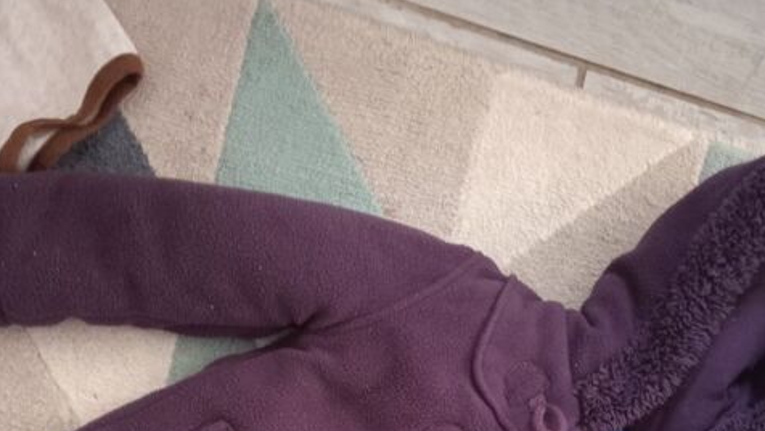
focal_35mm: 41
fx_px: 832
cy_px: 502
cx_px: 381
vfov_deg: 26.2
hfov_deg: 49.4
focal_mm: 3.43
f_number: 2.2
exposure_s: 1/20
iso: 755
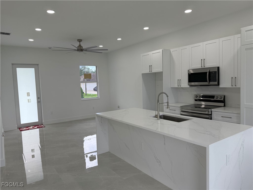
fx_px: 175
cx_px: 126
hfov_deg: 71.6
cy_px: 95
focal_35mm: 24
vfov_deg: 56.8
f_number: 1.78
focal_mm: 6.76
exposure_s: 1/273
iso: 100
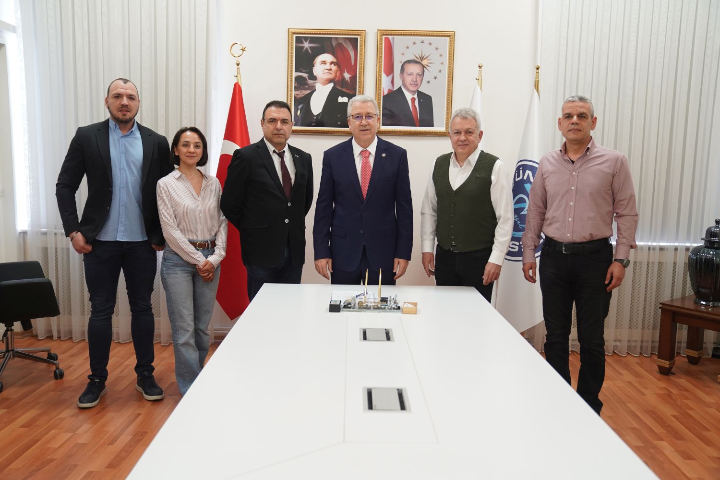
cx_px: 360
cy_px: 240
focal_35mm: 32
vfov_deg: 41.1
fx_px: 640
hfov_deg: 58.7
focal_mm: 32
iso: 1600
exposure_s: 1/125
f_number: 3.2
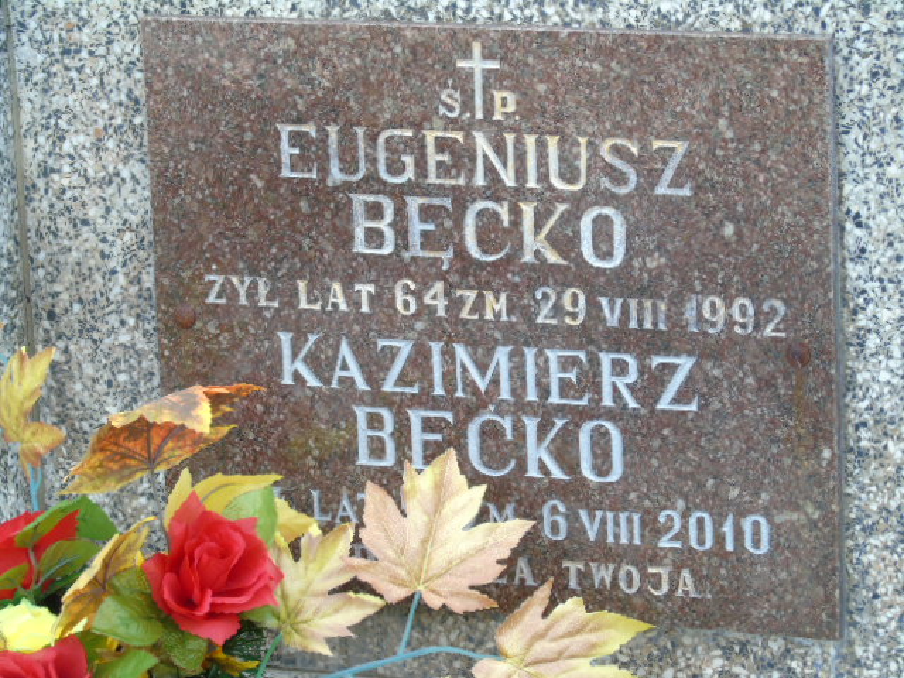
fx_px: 4231
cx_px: 452
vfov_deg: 9.2
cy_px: 339
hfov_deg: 12.2
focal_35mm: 162
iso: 200
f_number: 4.9
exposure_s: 1/125
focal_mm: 29
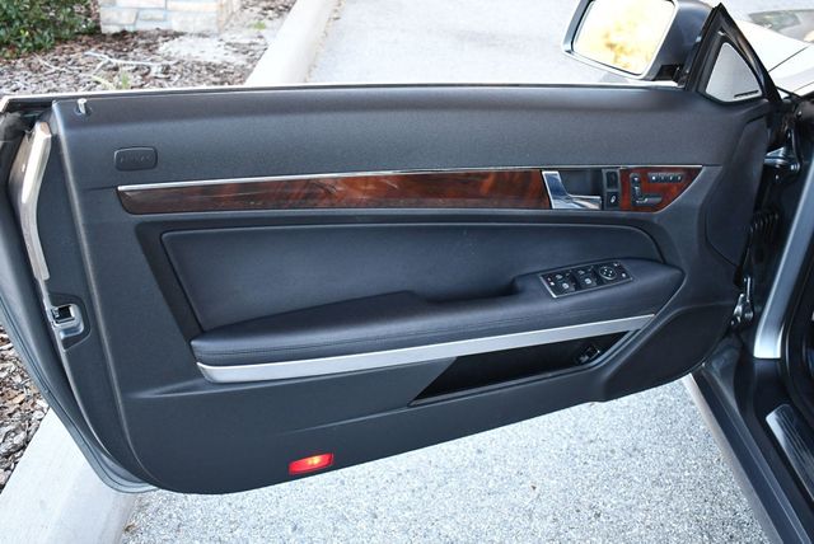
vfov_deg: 36.9
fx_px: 815
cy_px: 272
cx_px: 407
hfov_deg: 53.1
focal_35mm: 36
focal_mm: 18
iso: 800
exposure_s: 1/160
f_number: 3.5
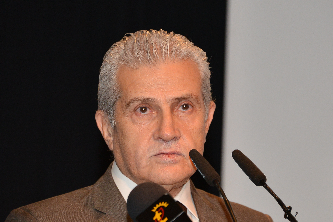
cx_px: 183
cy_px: 153
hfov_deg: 5.0
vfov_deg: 3.3
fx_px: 3803
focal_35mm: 411
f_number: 5.6
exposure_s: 1/80
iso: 1250
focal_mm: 230
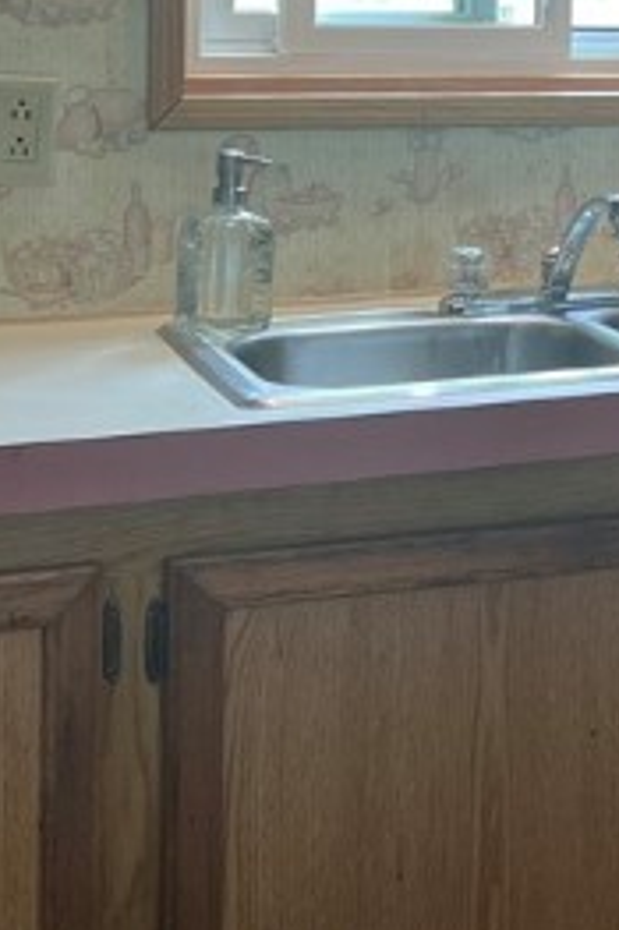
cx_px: 867
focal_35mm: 79
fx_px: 2040
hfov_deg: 16.1
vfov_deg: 24.8
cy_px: 74
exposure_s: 1/60
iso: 80
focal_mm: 5.7
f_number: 1.5
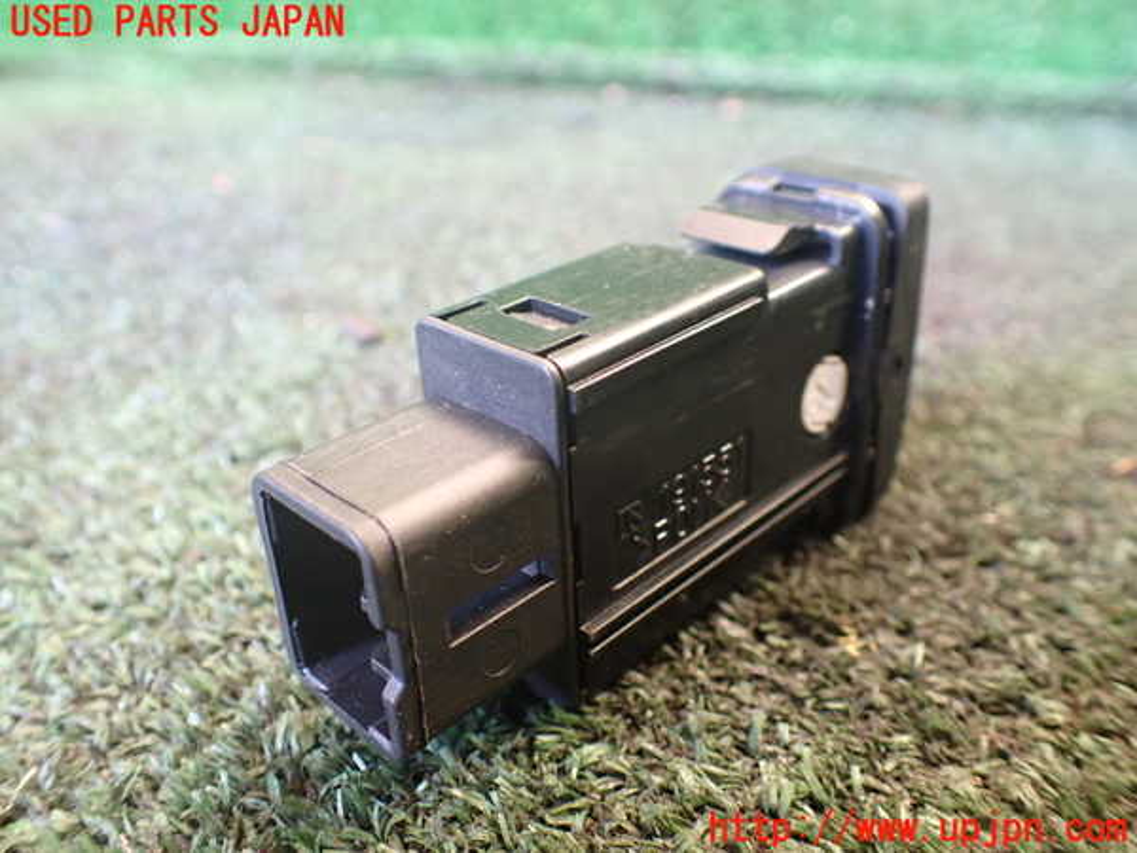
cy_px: 426
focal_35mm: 30
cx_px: 568
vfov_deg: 46.8
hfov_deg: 60.0
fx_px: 985
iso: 800
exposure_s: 1/40
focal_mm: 5.4
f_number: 2.3
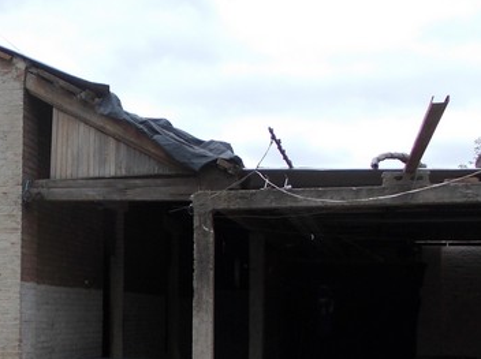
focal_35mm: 61
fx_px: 846
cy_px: 298
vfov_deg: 23.5
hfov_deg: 30.2
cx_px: 38
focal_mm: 4
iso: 80
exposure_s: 1/400
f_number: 2.7
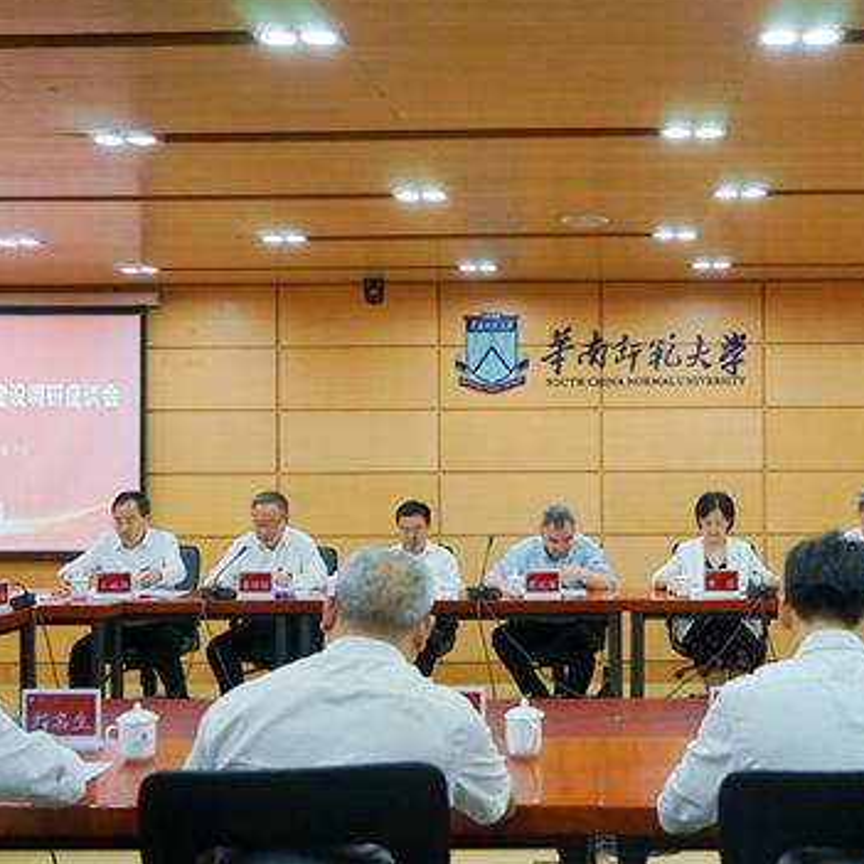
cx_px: 615
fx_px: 1271
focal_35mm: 45
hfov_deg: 36.9
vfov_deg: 37.5
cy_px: 475
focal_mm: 31
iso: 1250
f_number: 4
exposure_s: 1/160
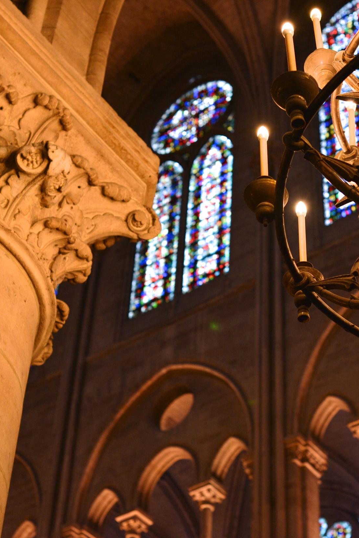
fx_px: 1137
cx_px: 255
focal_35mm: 76
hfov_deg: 17.9
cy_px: 267
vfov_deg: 26.6
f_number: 2.8
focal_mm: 50
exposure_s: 1/30
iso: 800
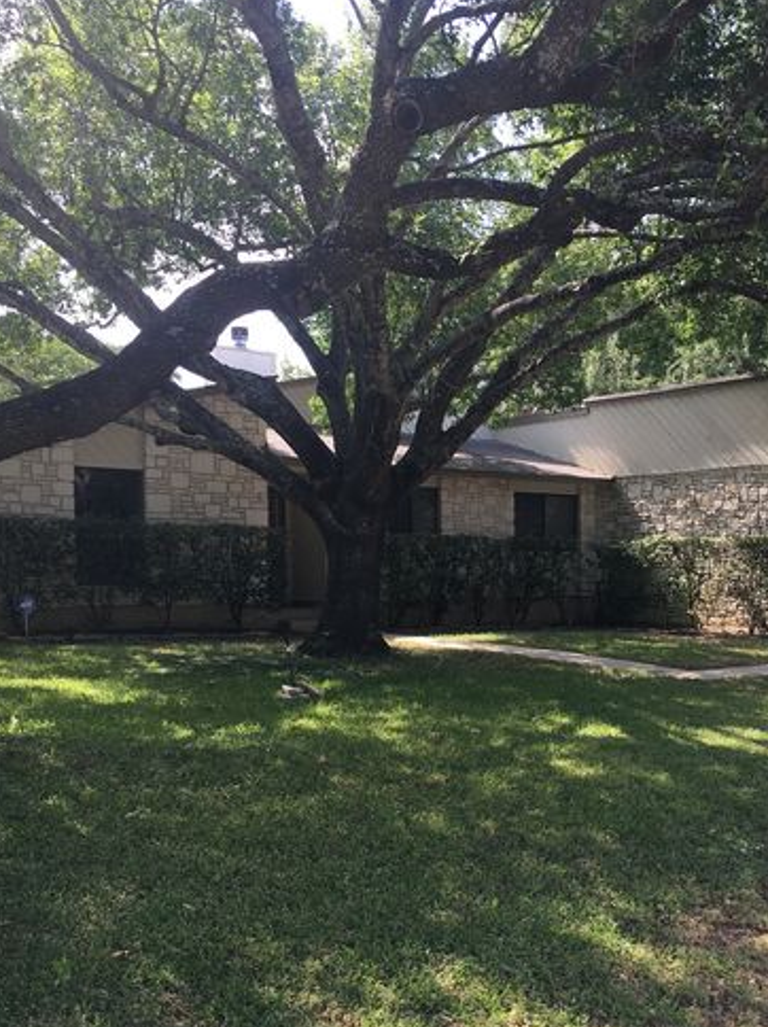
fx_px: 1185
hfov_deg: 35.5
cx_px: 520
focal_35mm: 40
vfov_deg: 46.6
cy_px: 614
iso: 25
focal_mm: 4.15
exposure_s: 1/248
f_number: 2.2
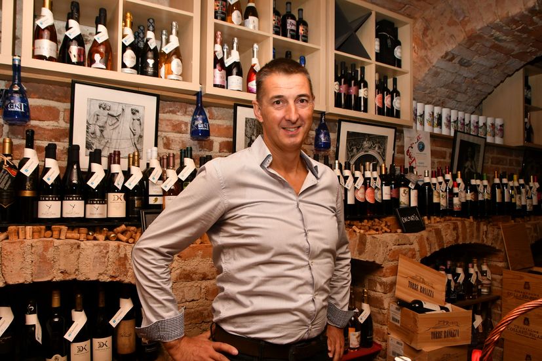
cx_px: 271
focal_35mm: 27
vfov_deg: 47.9
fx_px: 406
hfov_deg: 67.4
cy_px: 180
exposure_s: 1/320
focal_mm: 18
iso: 800
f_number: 8
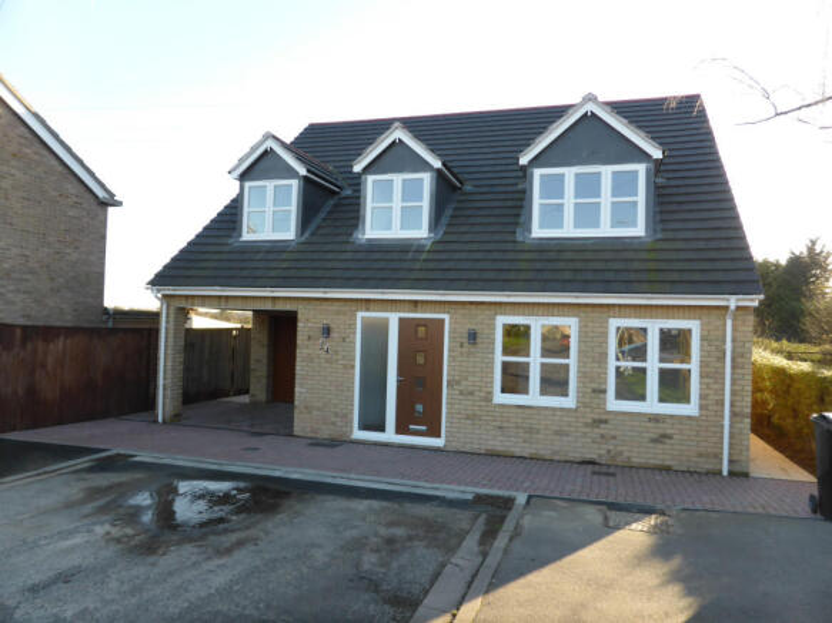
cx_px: 416
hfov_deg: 71.6
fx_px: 577
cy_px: 312
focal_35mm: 24
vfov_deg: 56.8
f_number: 3.3
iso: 100
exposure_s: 1/200
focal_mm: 4.3
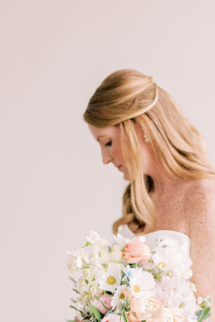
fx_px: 851
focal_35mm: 95
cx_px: 126
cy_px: 181
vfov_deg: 21.4
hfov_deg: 14.4
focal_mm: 50
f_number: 1.4
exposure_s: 1/400
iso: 64
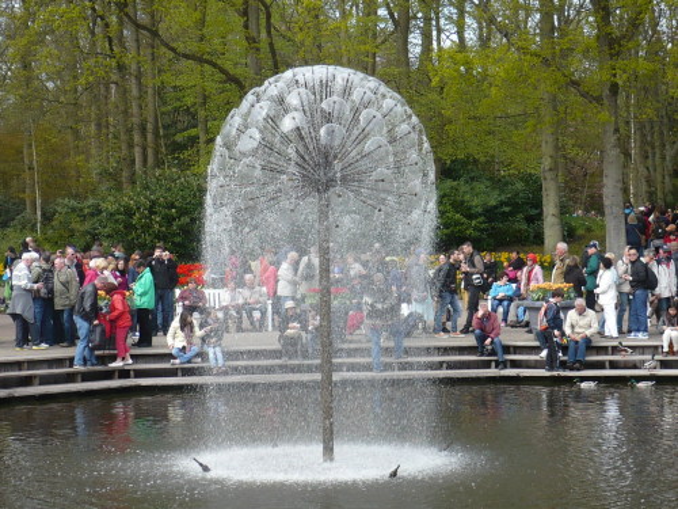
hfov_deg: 23.8
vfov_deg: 18.0
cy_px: 254
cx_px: 339
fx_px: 1606
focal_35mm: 82
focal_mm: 9.9
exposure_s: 1/250
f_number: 3.7
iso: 100
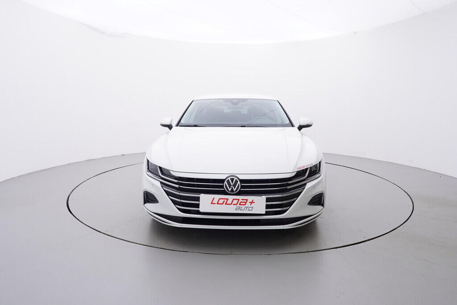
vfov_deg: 56.2
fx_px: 286
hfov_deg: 77.3
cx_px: 228
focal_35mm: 22
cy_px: 152
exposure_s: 1/80
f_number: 5
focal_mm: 15
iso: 200
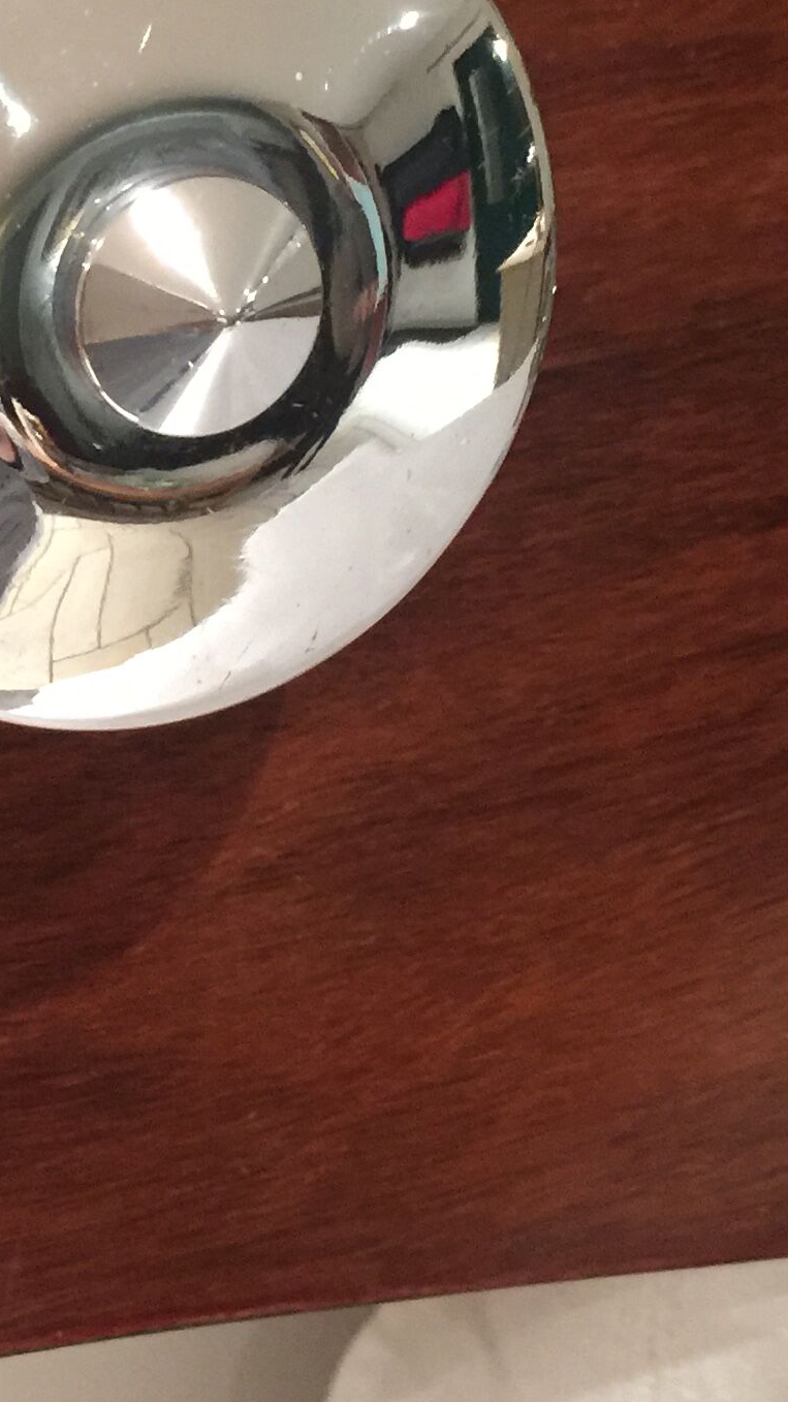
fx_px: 2824
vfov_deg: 27.5
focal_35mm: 76
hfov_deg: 15.5
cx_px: -63
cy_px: 380
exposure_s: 1/10
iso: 125
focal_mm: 4.15
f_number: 2.2
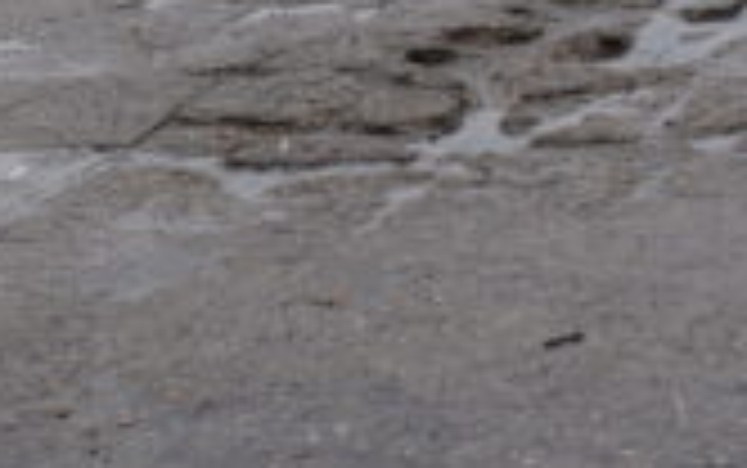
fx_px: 2953
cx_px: -50
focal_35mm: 145
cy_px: 243
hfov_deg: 14.1
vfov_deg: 9.1
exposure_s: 1/500
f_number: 8
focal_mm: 25
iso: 360
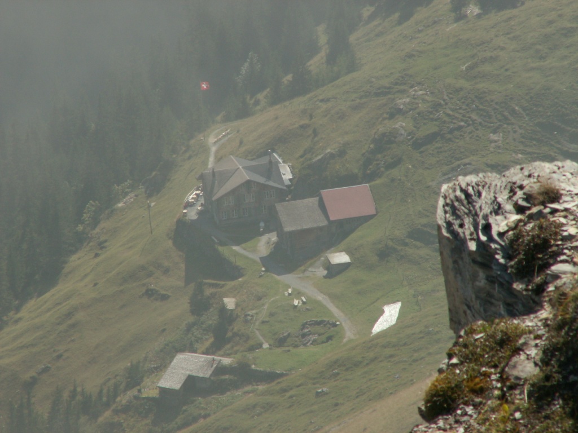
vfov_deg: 3.9
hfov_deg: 5.2
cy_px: 216
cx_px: 289
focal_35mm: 382
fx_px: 6378
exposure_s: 1/250
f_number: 7.1
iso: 50
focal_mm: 63.41
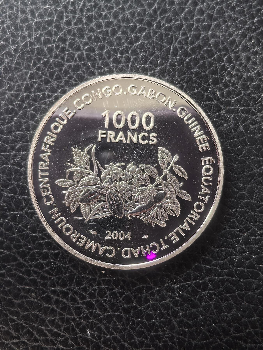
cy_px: 175
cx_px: 132
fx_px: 446
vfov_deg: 42.9
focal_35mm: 44
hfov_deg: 32.9
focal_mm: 5.75
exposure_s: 1/60
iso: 200
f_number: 2
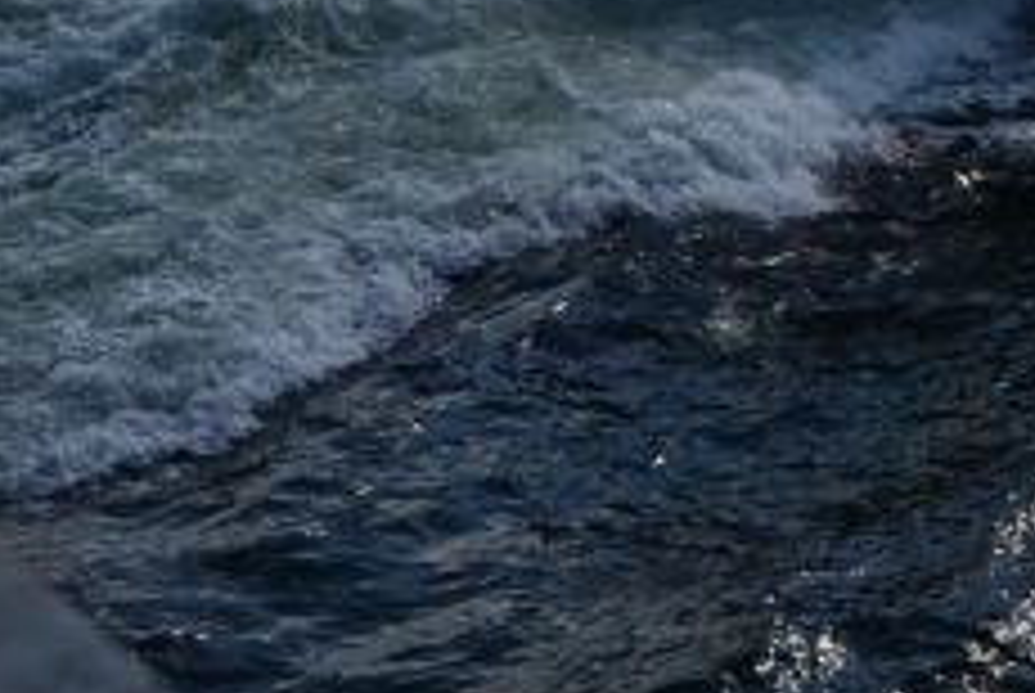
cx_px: 1278
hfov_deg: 12.5
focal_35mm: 160
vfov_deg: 8.2
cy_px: -731
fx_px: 4606
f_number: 6.3
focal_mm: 24
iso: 100
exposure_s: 1/1250
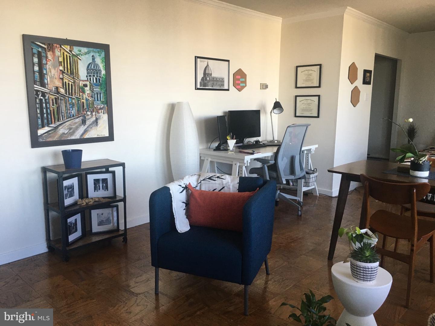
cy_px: 163
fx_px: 364
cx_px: 218
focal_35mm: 29
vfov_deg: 48.2
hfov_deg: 61.7
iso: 40
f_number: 2.2
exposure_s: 1/30
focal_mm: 4.15
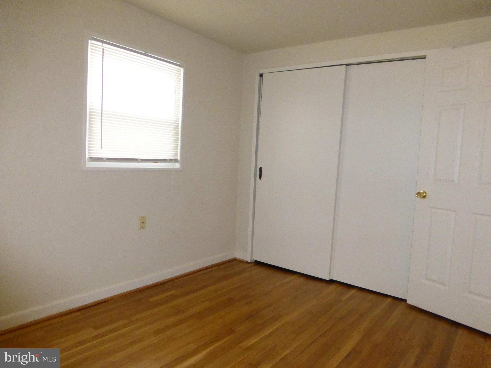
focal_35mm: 24
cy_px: 184
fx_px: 340
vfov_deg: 56.8
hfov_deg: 71.6
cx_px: 246
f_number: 3.3
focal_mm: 4.3
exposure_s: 1/60
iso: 800
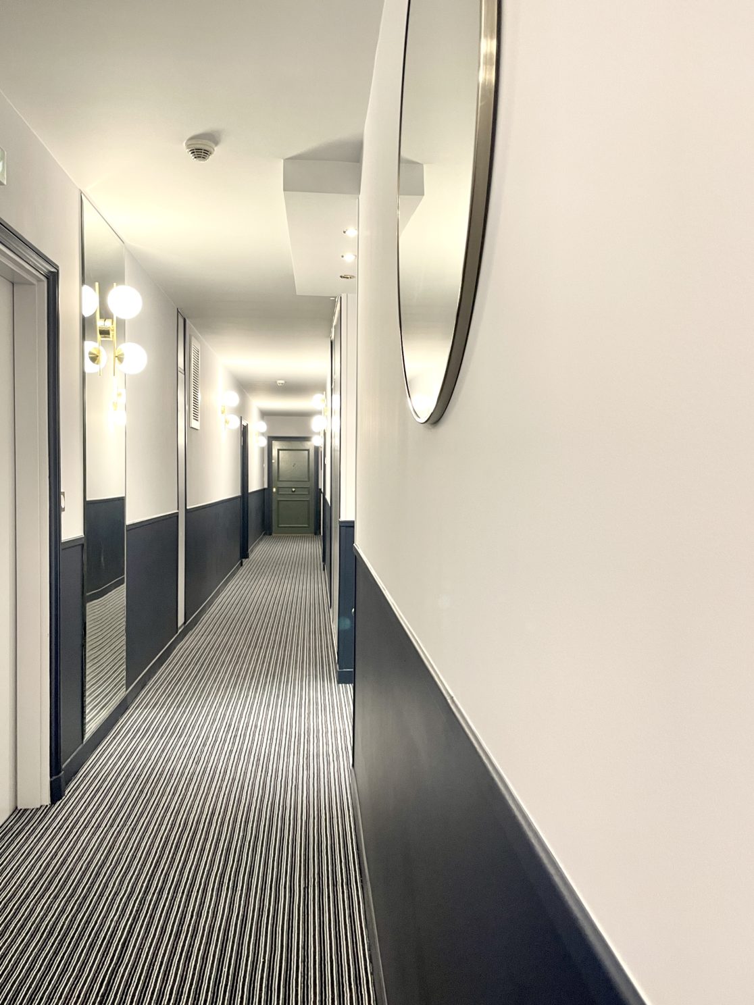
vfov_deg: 67.3
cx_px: 377
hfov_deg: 53.1
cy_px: 502
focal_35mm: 26
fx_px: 755
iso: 160
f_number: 1.6
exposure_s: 1/50
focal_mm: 4.2
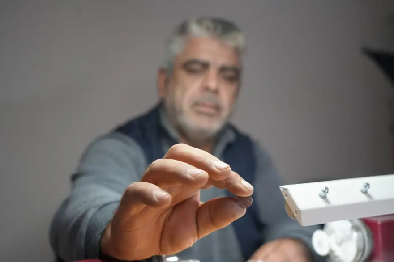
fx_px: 394
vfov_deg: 36.8
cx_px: 197
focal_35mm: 36
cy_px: 131
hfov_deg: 53.1
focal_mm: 36
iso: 2000
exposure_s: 1/160
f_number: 4
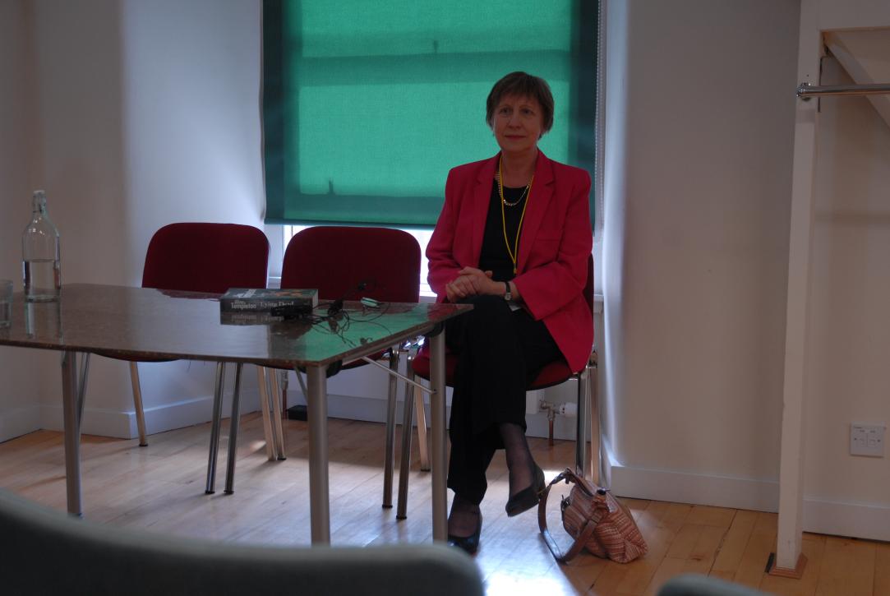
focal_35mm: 46
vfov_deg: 29.0
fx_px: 1151
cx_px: 445
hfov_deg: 42.3
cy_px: 298
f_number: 4
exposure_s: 1/60
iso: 320
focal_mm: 31
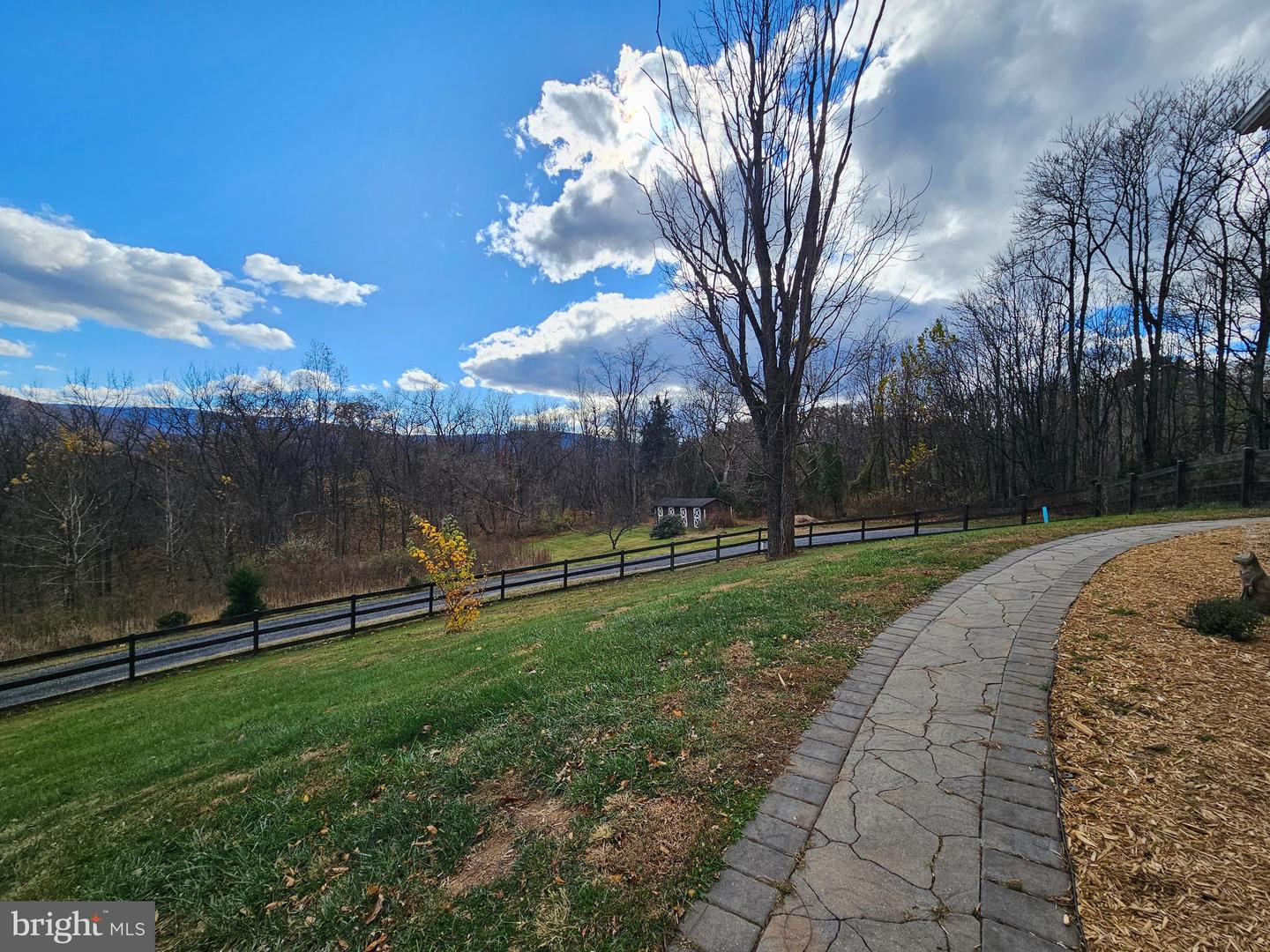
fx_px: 477
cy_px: 476
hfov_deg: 106.2
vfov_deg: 89.9
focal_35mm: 13
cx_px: 635
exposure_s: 1/2060
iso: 50
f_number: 2.2
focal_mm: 2.2
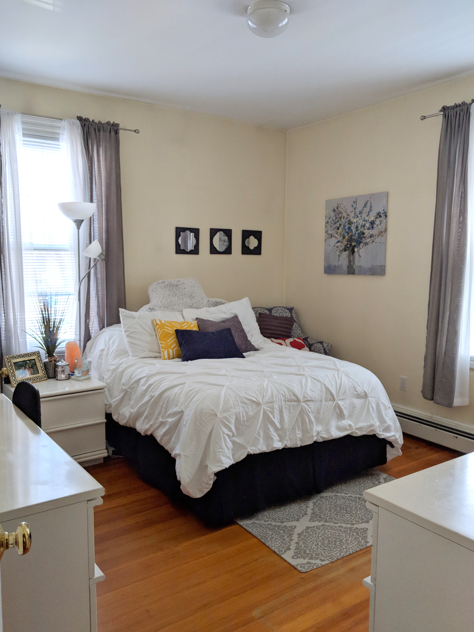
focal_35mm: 27
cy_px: 316
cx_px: 237
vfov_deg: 65.3
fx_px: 493
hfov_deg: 51.4
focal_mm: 4.44
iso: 106
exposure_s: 1/120
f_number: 1.8
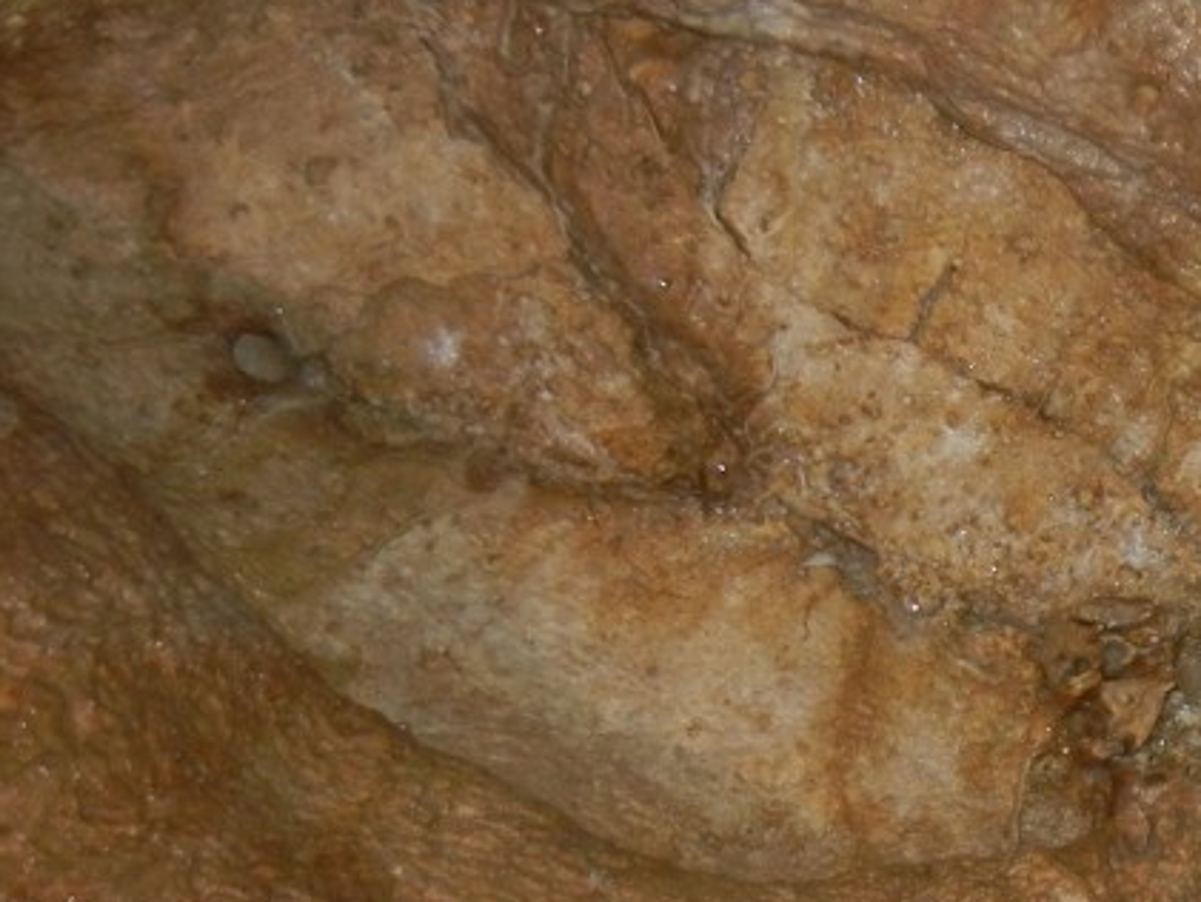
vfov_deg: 19.9
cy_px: 759
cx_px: 1409
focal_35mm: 73
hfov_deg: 24.4
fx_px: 2533
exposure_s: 1/30
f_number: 3.5
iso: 400
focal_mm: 5.4
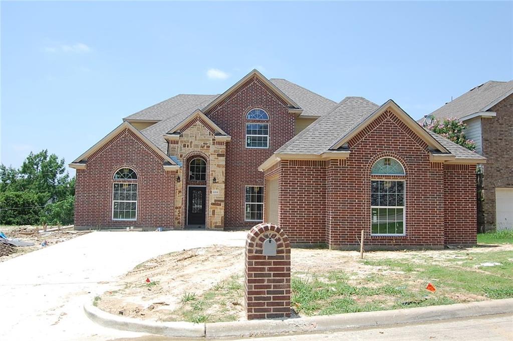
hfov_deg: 62.0
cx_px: 256
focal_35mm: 30
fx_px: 427
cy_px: 170
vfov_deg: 43.5
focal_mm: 20
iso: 200
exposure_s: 1/320
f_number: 9
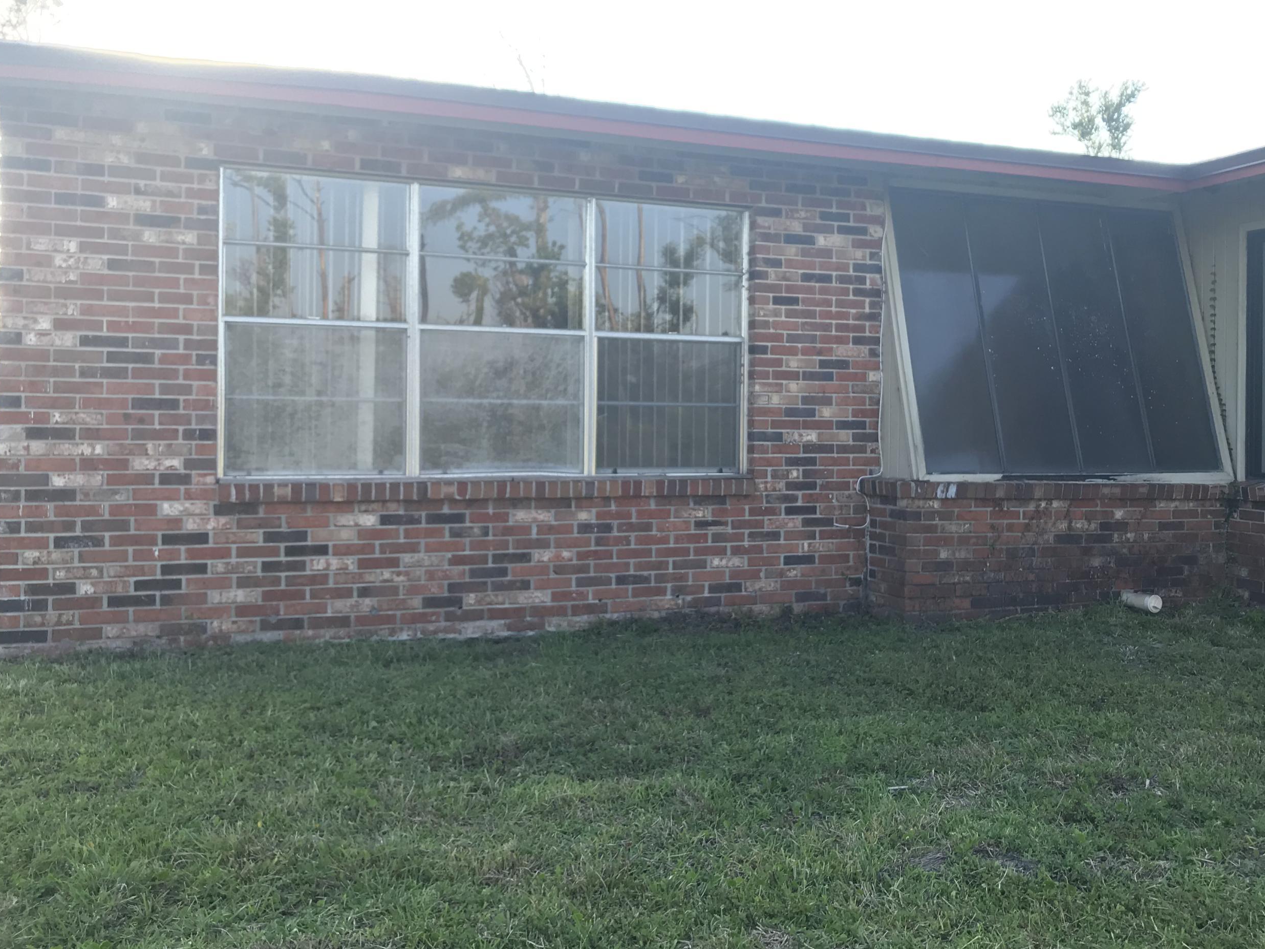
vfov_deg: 41.8
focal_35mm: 34
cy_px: 436
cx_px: 755
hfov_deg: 53.6
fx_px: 1242
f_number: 1.8
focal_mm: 3.99
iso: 20
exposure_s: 1/281
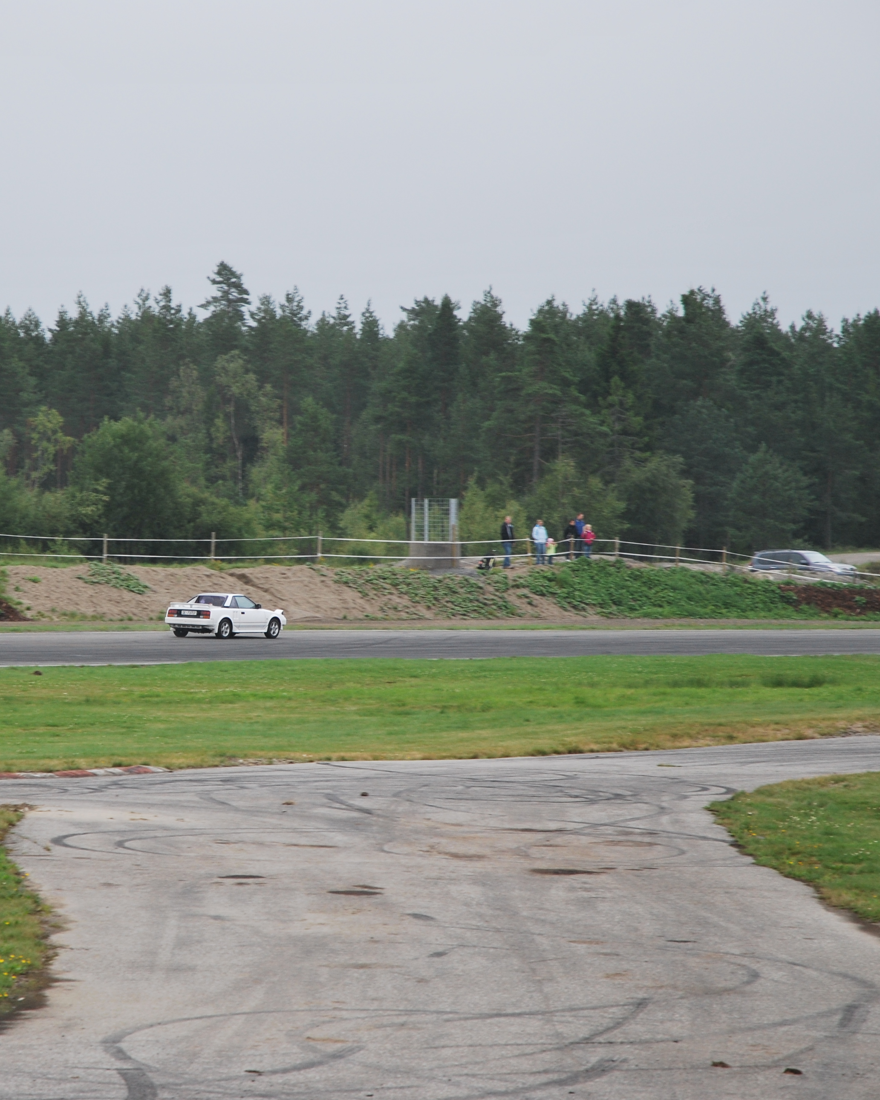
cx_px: 186
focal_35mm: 180
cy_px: 552
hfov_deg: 8.6
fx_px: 5850
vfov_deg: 10.7
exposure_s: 1/200
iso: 200
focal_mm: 85
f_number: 5.6
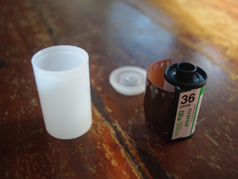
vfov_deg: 36.8
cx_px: 126
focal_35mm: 39
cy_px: 90
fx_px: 268
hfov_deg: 47.8
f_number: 4
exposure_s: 1/4
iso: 200
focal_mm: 24.38
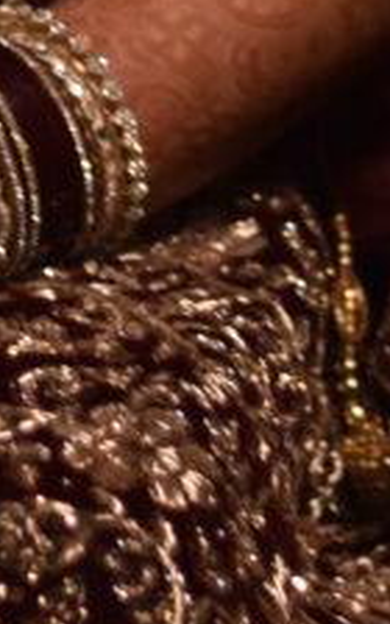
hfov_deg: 3.3
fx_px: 6683
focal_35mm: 393
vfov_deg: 5.2
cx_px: -451
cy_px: -749
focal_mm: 50
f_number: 1.8
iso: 100
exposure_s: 1/100
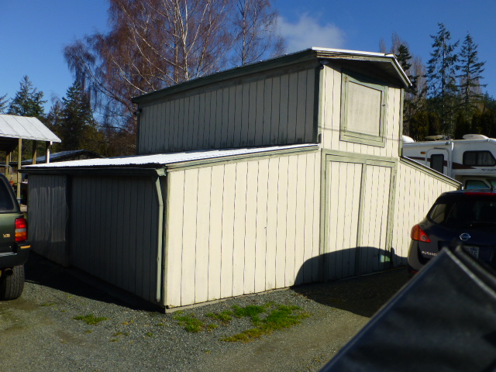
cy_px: 186
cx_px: 248
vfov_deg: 46.8
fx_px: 430
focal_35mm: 30
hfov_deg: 60.0
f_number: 4
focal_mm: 5.4
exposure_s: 1/2000
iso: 100
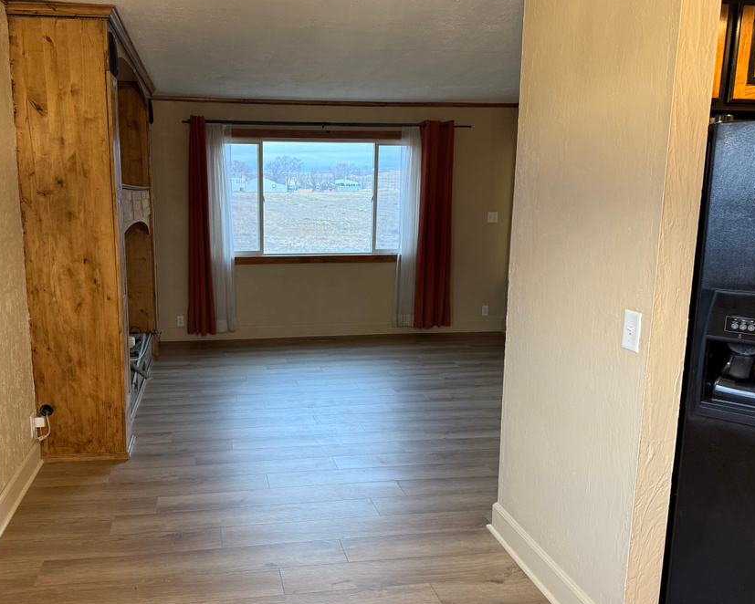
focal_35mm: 29
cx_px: 299
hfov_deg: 59.9
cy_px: 307
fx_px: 648
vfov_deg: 50.0
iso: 200
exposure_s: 1/60
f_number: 1.78
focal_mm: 6.76
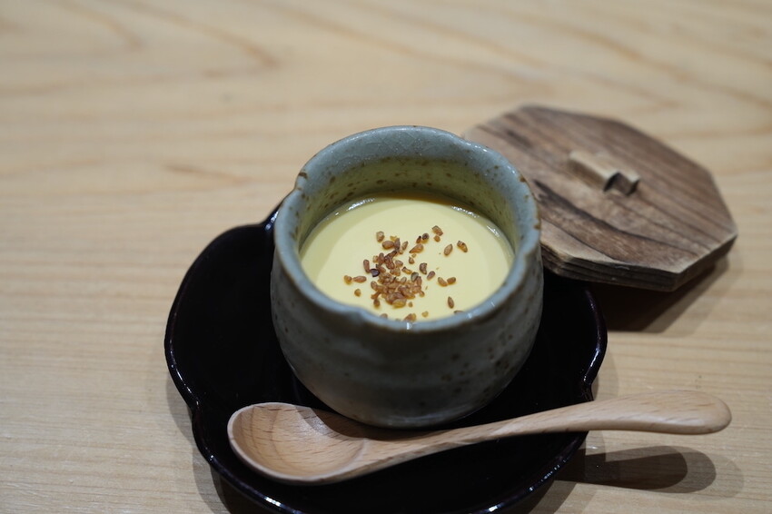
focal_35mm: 70
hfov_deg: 28.9
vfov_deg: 19.4
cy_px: 257
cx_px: 386
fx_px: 1500
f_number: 4.5
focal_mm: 70
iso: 640
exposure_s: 1/100
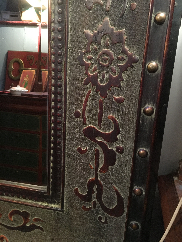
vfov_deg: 61.7
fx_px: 203
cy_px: 121
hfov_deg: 48.2
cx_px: 91
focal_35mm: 29
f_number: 2.2
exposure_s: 1/17
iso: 500
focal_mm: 4.15
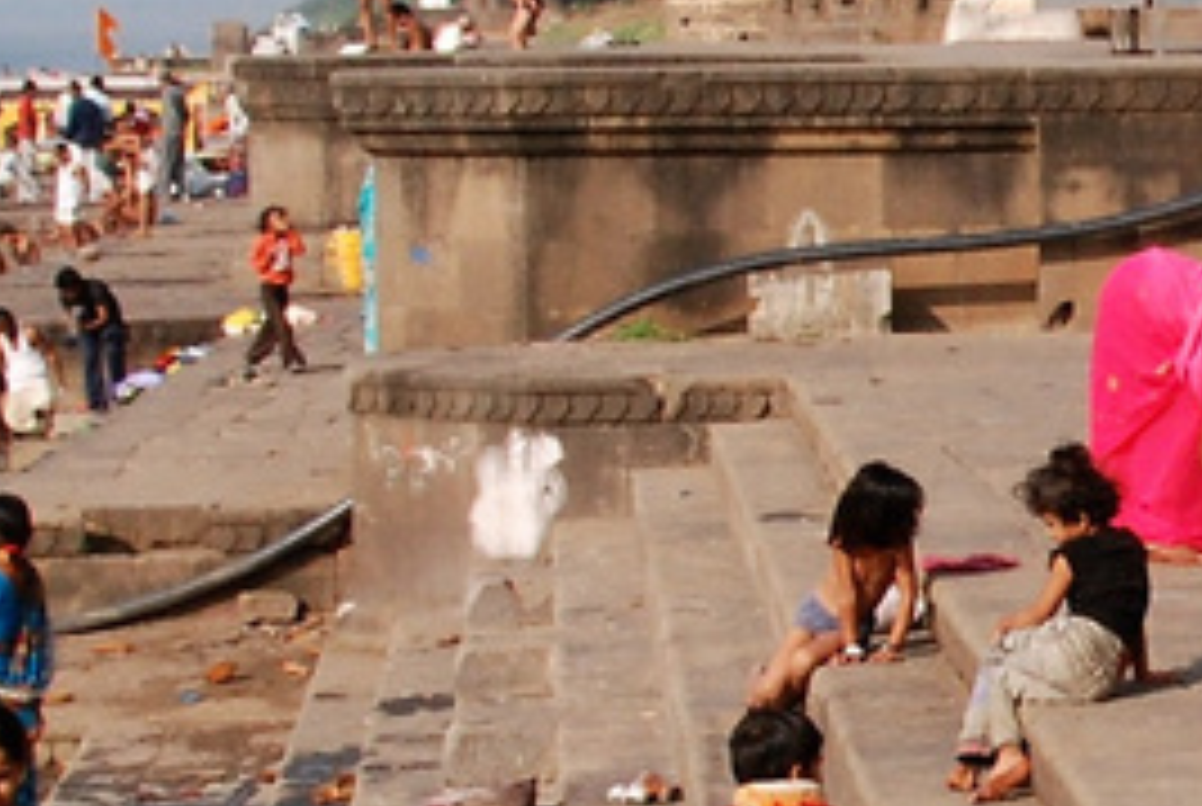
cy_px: 644
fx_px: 5451
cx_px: 1614
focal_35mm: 163
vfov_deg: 8.4
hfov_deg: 12.2
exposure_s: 1/500
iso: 400
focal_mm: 18
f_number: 11
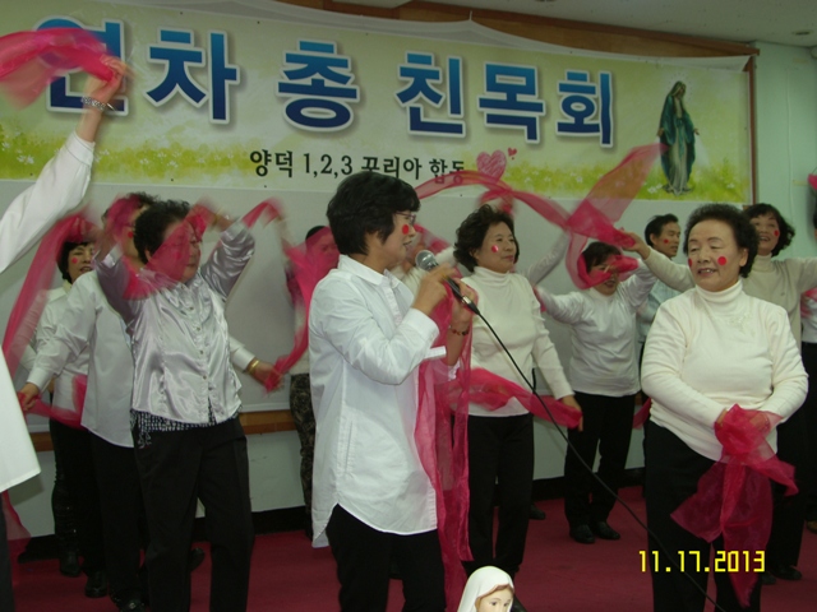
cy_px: 306
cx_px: 408
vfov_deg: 29.1
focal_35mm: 50
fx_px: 1180
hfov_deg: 38.2
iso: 50
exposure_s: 1/50
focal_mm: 12.9
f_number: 2.5
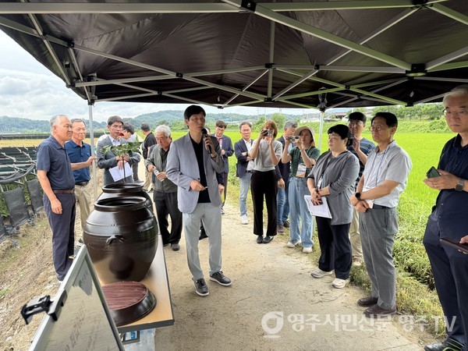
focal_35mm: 24
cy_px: 176
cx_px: 234
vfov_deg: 56.8
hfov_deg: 71.6
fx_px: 324
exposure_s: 1/822
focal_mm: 6.76
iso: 80
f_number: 1.78
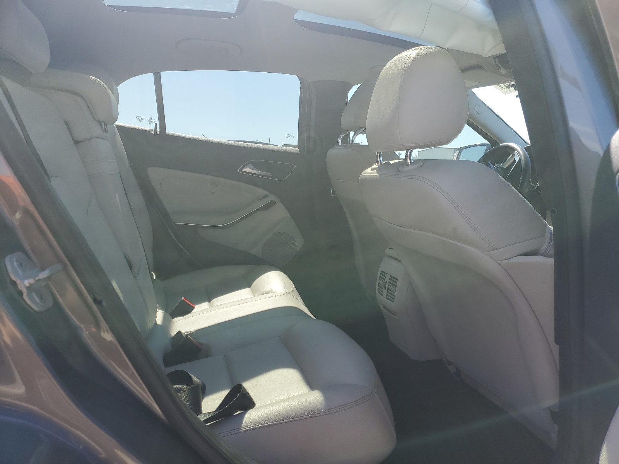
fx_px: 465
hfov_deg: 67.3
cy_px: 232
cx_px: 310
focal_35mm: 26
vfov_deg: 53.1
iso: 50
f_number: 1.5
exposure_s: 1/833
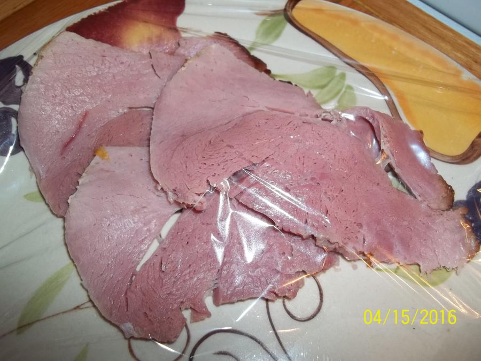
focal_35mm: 32
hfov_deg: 56.8
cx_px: 240
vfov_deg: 44.2
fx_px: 445
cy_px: 180
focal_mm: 5.7
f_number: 2.9
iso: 64
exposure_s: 1/30
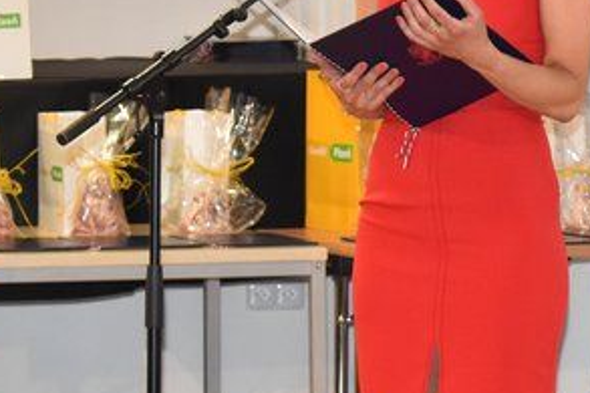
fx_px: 4614
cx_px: 560
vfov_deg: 4.9
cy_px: -1
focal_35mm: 282
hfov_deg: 7.3
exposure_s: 1/100
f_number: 5.6
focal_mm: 55
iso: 1250
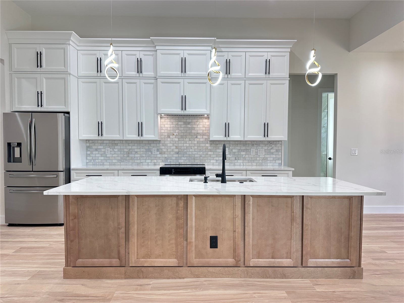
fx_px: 280
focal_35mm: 24
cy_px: 152
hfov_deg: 71.6
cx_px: 202
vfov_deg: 56.8
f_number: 1.78
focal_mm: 6.86
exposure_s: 1/60
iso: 125
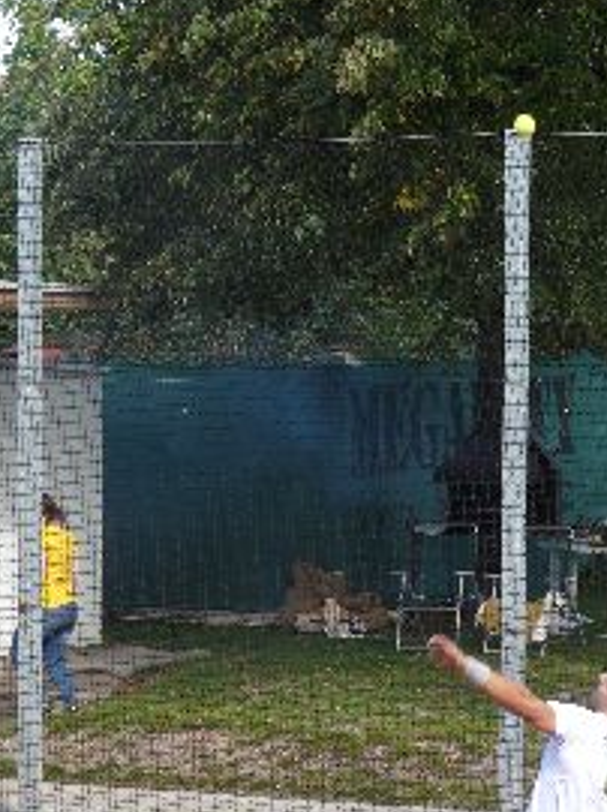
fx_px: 3700
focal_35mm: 158
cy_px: 623
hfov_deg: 9.4
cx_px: 400
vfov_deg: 12.5
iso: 100
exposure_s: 1/200
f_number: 4
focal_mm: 11.7
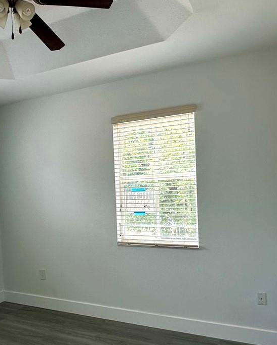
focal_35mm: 32
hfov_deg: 45.4
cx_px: 101
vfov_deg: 55.4
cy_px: 196
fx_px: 328
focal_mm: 2.22
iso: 100
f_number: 2.2
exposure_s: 1/99
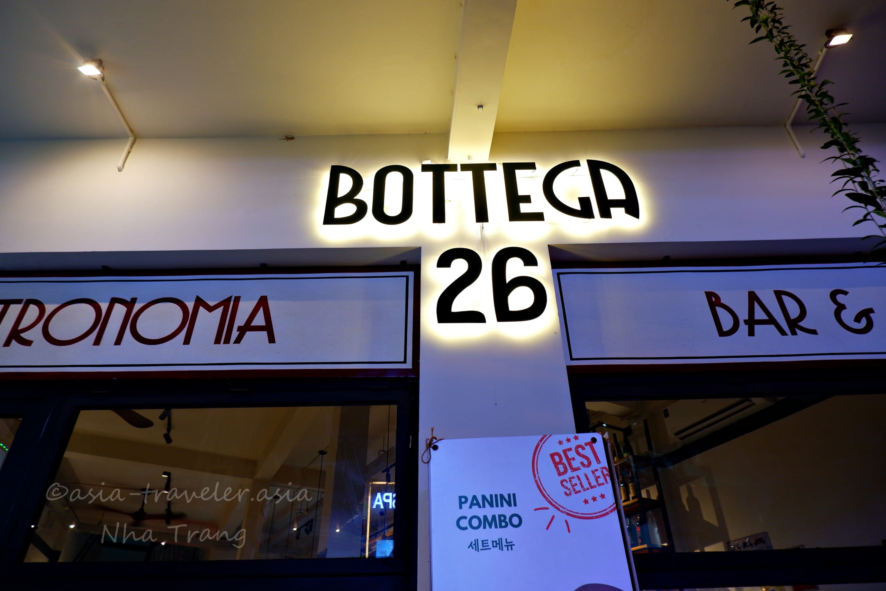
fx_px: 566
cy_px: 296
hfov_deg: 76.1
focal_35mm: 23
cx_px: 443
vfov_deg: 55.1
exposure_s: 1/70
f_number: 3.5
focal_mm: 15
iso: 320
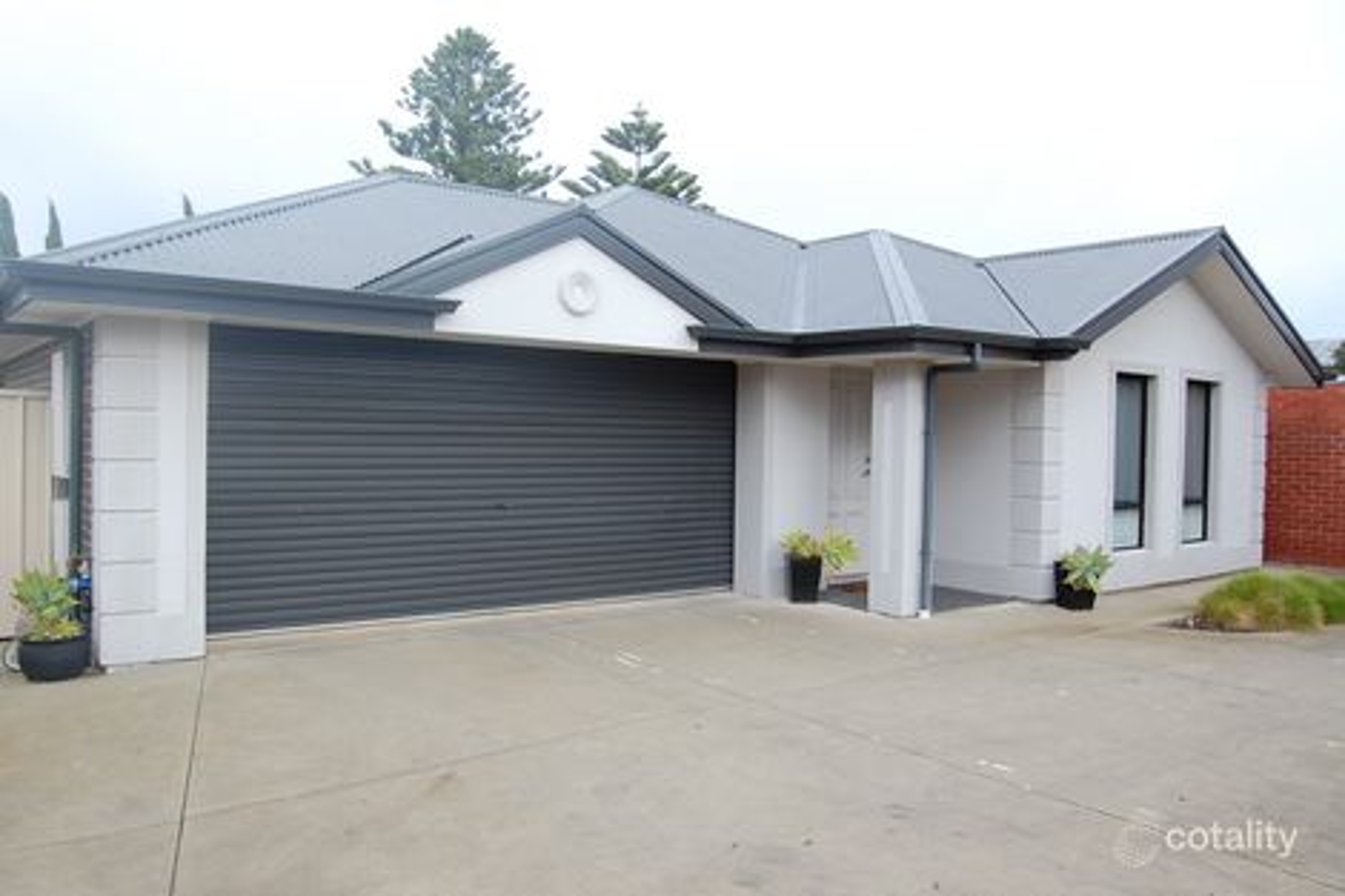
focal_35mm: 27
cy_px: 448
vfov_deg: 47.9
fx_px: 1008
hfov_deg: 67.4
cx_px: 672
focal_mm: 18
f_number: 7.1
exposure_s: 1/200
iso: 200
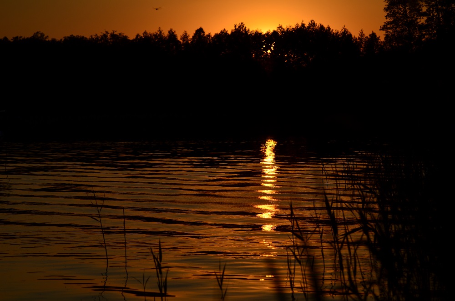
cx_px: 228
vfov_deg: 11.1
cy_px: 150
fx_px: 1551
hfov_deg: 16.7
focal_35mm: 123
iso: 140
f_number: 4.5
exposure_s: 1/8000
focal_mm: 82
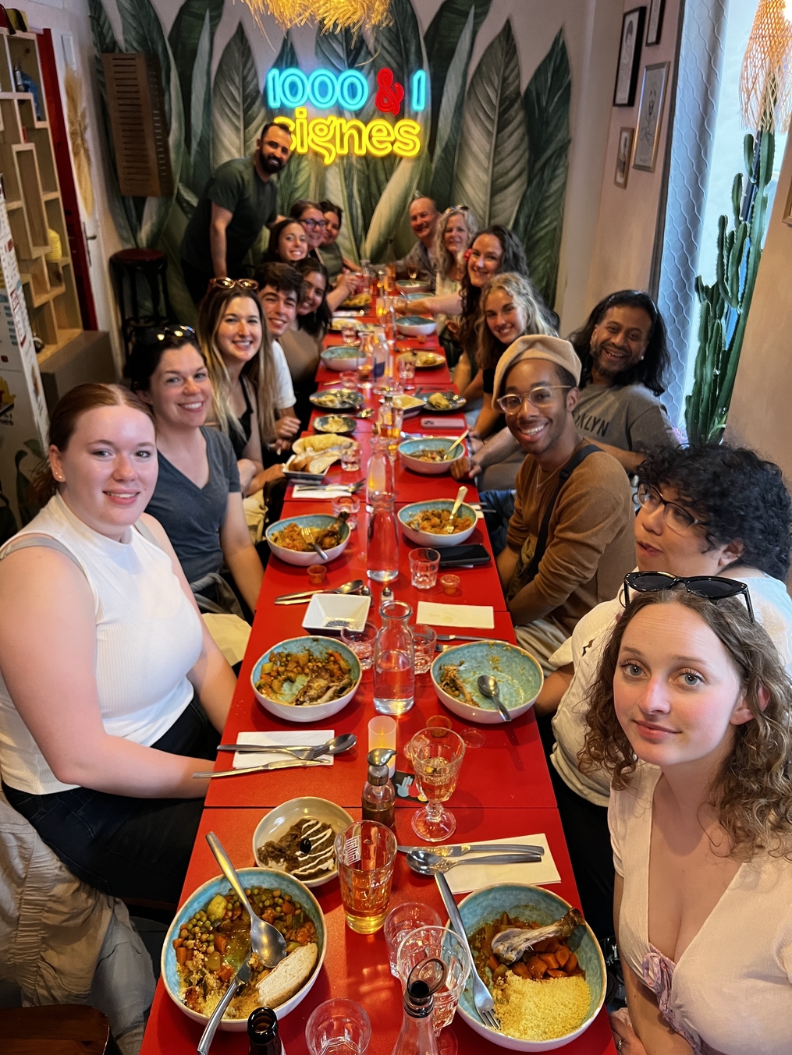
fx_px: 793
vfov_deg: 67.3
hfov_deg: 53.1
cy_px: 528
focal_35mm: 26
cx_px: 396
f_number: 1.5
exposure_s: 1/54
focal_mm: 5.7
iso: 400
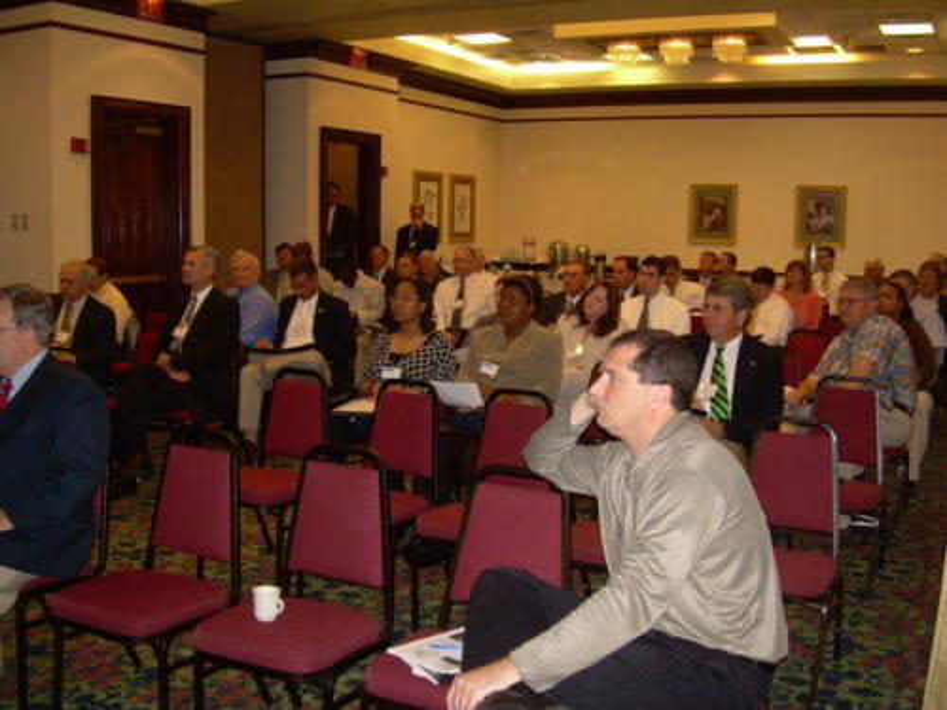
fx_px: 1040
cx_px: 474
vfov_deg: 37.7
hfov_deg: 49.0
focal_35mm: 38
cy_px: 355
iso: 200
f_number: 2.8
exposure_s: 1/60
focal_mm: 6.3
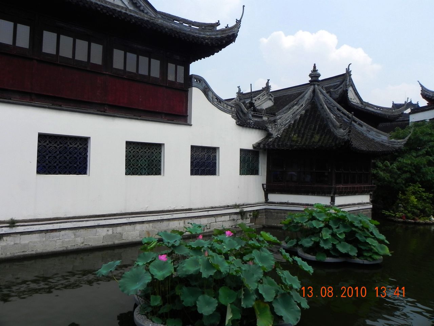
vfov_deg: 53.1
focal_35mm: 26
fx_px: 326
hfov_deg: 67.3
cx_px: 217
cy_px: 163
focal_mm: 4.6
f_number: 7.1
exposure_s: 1/336
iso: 160
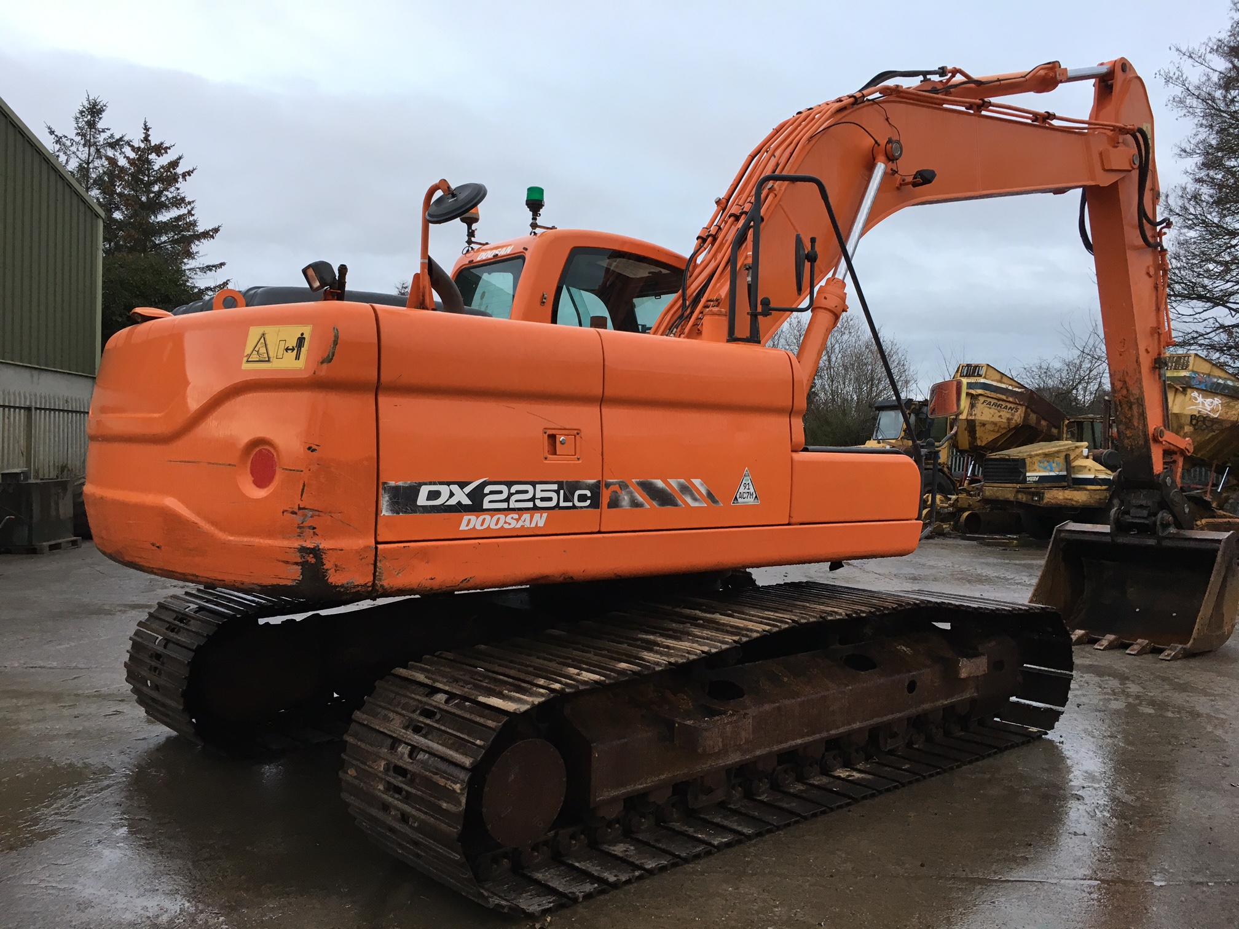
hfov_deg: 61.7
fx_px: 1038
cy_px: 464
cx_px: 620
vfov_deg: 48.2
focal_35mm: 29
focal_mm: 4.15
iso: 40
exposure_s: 1/33
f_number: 2.2
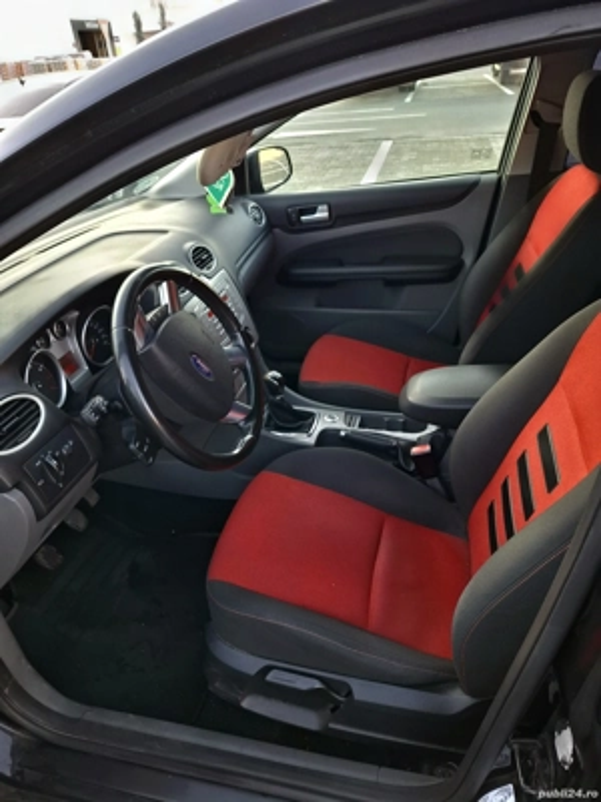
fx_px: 532
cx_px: 300
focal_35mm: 23
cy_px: 401
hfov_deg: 58.9
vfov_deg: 73.9
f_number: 1.8
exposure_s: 1/100
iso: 80
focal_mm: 5.54
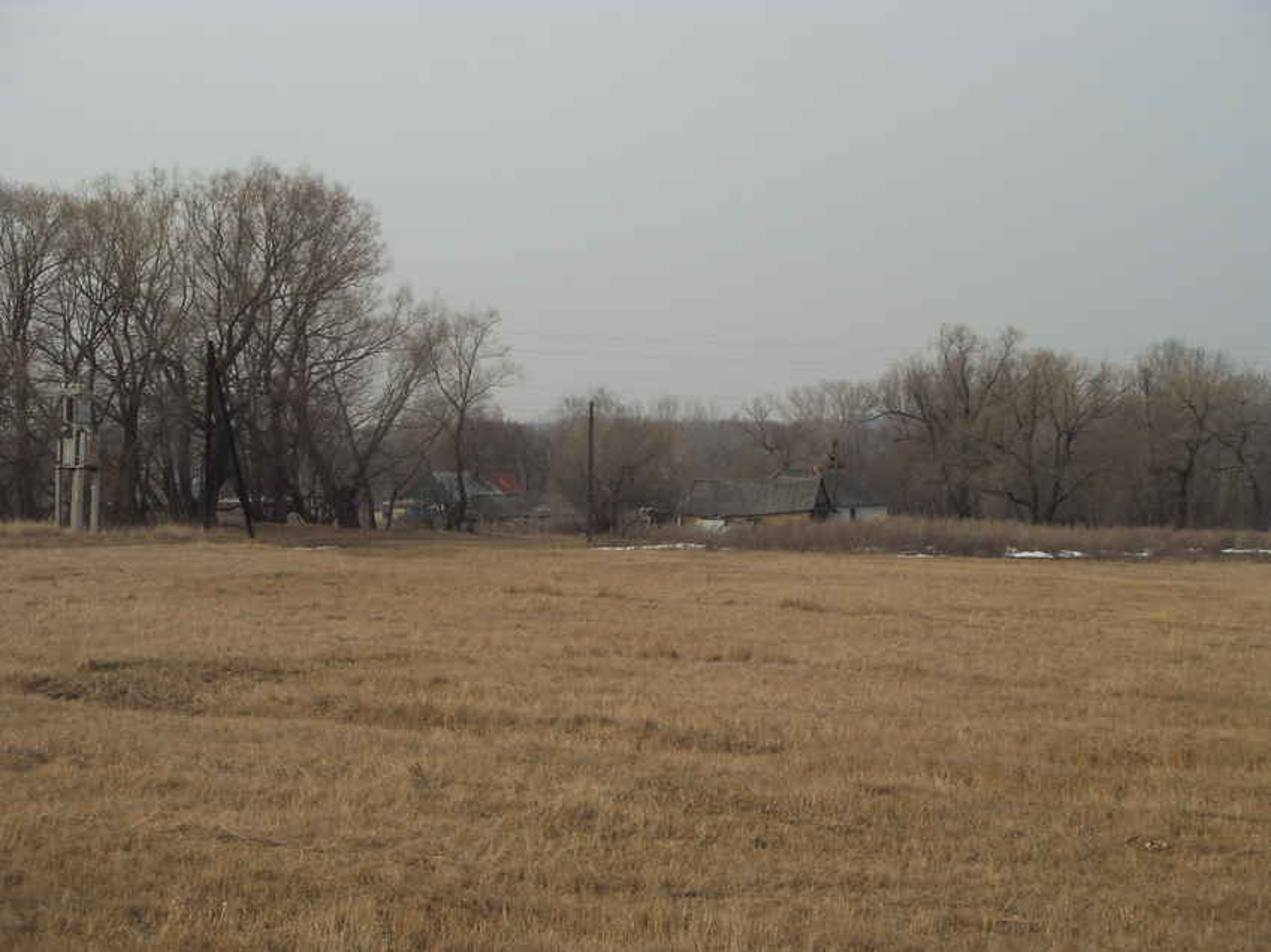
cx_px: 636
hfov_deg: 27.8
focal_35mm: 70
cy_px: 476
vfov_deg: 21.0
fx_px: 2569
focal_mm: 11.8
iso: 80
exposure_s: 1/250
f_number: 7.3
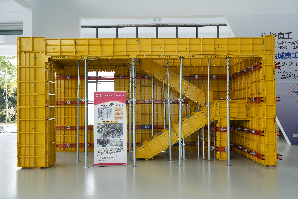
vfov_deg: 35.1
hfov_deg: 50.7
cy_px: 100
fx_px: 315
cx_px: 149
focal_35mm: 38
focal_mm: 38
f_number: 7.1
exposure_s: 1/100
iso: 1600
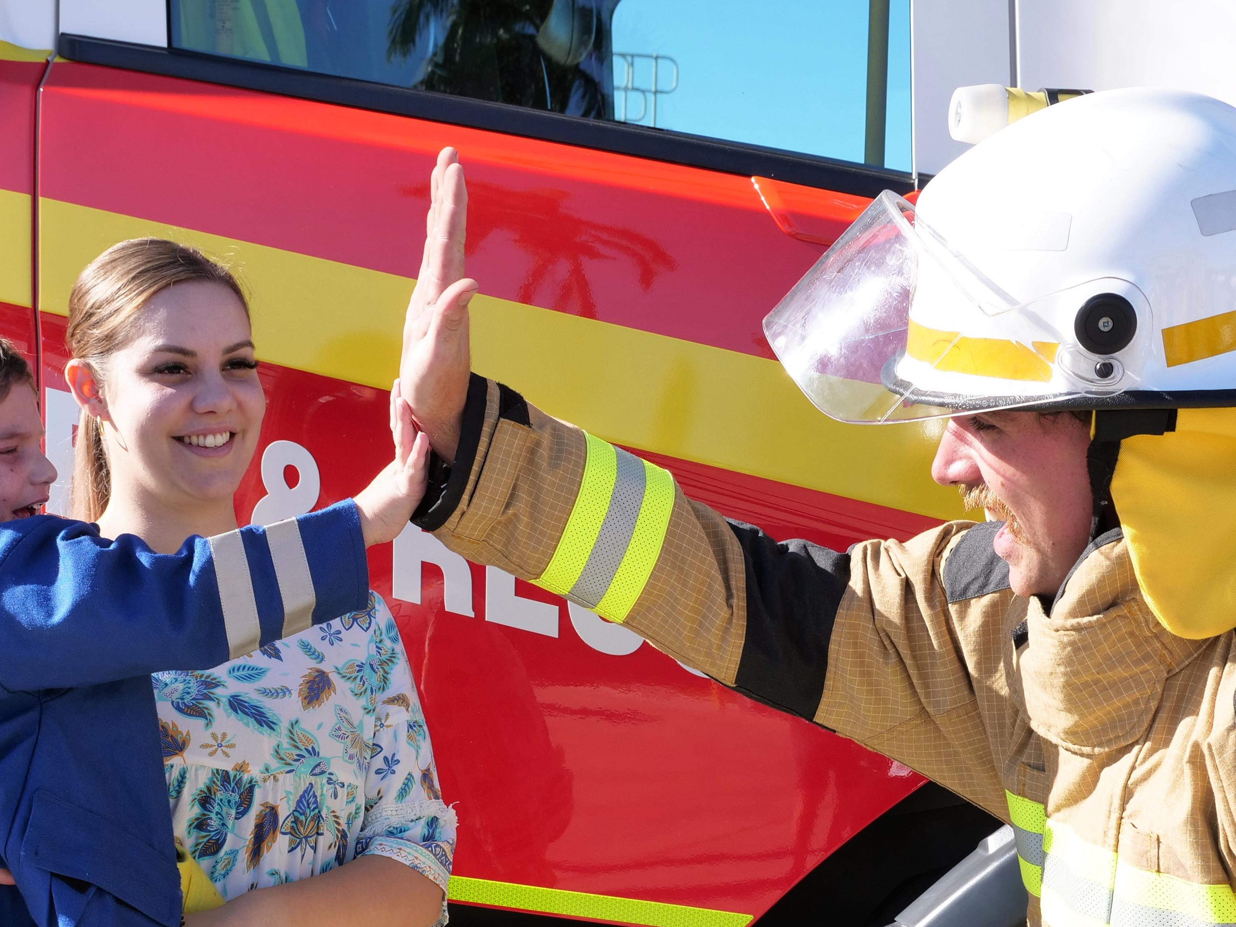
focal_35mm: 57
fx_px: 2035
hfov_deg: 33.8
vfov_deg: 25.2
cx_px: 635
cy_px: 763
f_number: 5.6
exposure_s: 1/400
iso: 200
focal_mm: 17
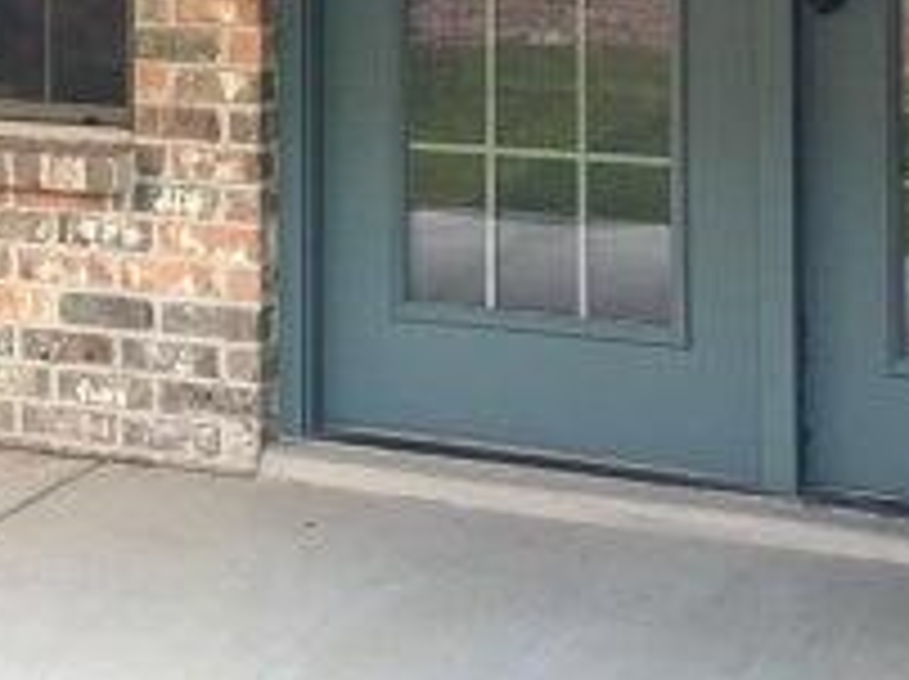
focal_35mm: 92
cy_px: -203
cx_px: 184
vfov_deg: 15.3
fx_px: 2413
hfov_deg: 21.1
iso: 32
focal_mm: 4.15
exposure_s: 1/15
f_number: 2.2
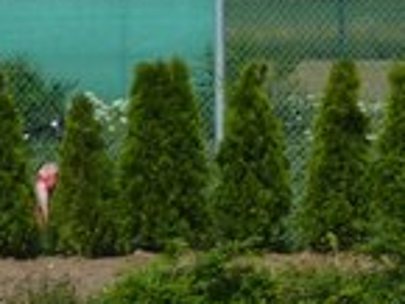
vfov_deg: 1.0
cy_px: 582
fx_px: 16979
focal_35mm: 1450
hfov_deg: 1.4
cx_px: -215
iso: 160
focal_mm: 49.2
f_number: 5.6
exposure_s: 1/1000
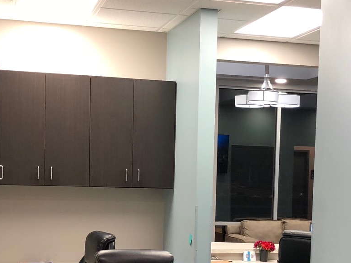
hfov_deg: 26.6
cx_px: 206
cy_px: 225
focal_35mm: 73
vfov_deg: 19.9
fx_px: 740
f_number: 1.8
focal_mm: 4
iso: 40
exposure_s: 1/24
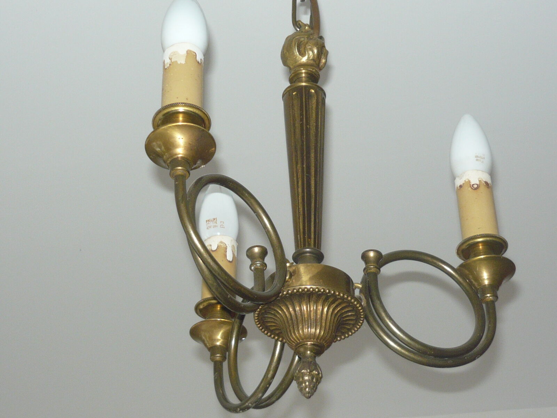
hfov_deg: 26.0
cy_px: 209
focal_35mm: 75
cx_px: 278
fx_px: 1207
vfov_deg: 19.6
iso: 125
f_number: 3.1
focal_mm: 7.8
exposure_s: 1/40
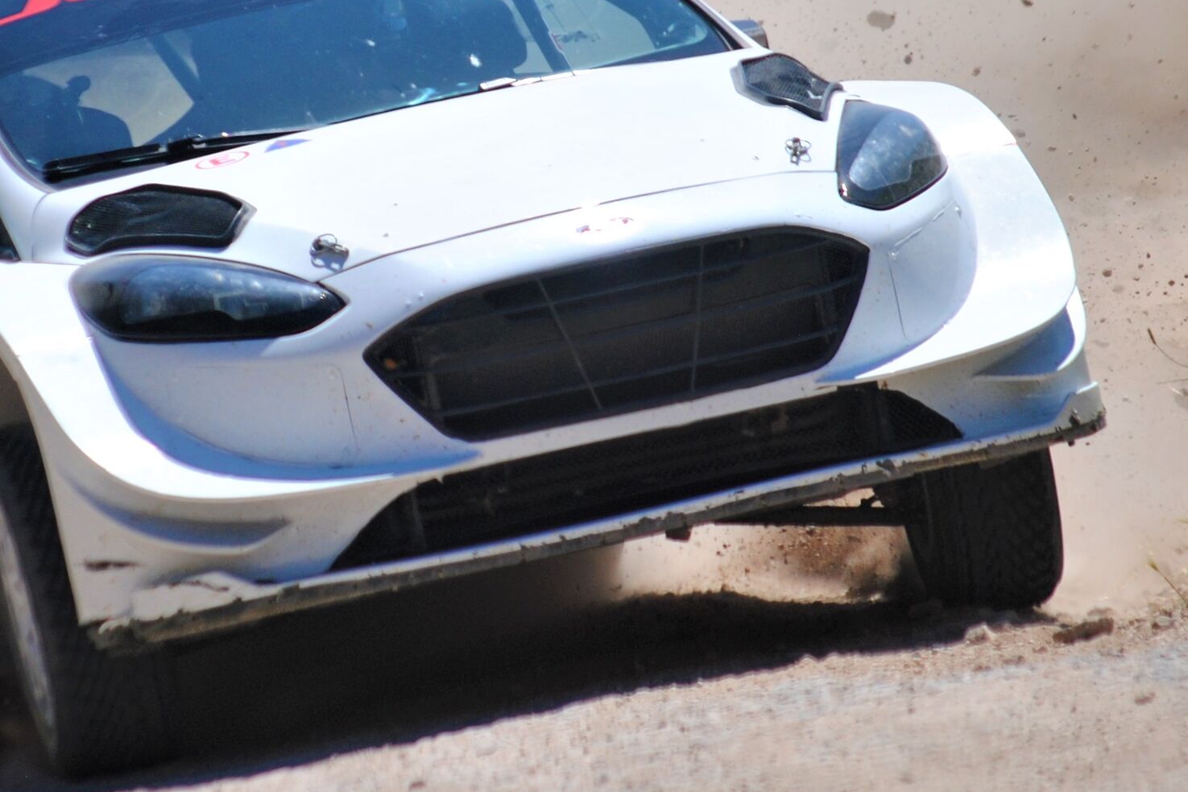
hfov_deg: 5.3
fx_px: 12901
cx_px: 425
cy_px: 231
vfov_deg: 3.5
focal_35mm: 391
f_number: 5.3
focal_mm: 160
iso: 200
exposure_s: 1/1600
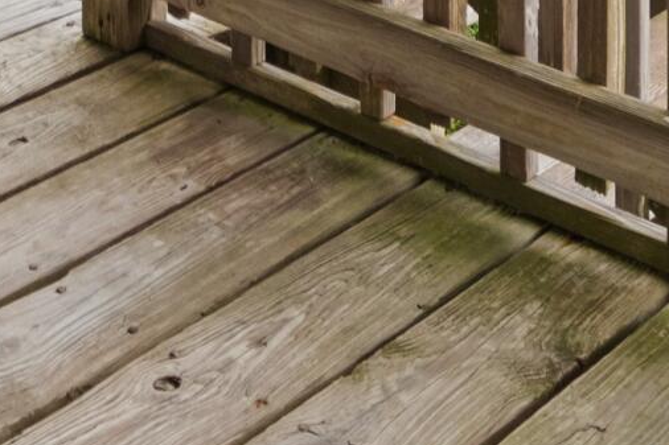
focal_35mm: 89
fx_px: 1653
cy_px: -709
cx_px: -182
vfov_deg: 11.7
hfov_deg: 21.0
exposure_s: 1/50
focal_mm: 10
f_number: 4.5
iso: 100
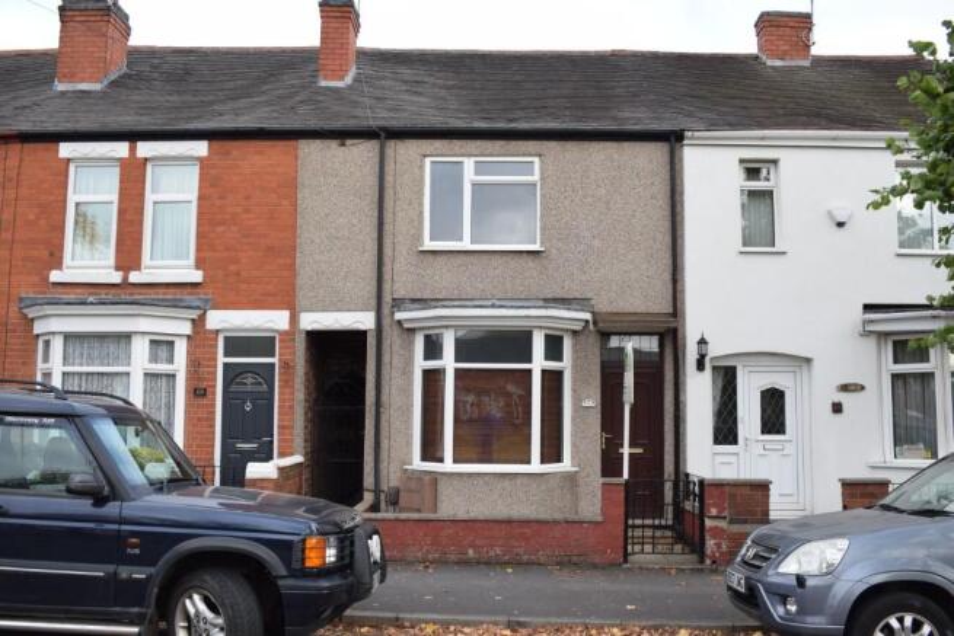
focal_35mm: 34
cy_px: 318
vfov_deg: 38.4
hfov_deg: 55.1
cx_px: 477
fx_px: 914
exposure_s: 1/200
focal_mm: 23
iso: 400
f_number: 7.1
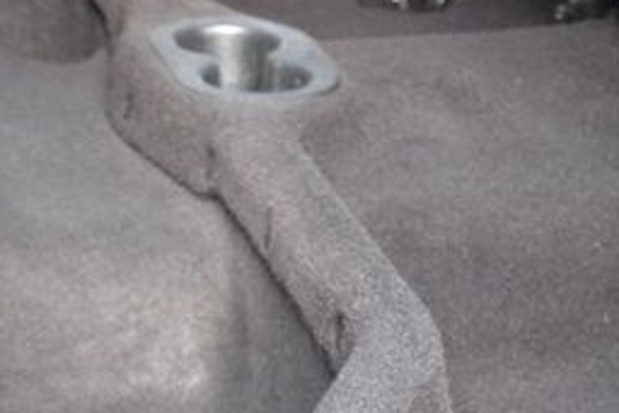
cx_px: 588
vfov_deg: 9.5
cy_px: 133
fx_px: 2477
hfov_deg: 14.1
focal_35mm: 144
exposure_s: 1/20
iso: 400
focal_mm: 24
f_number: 6.3
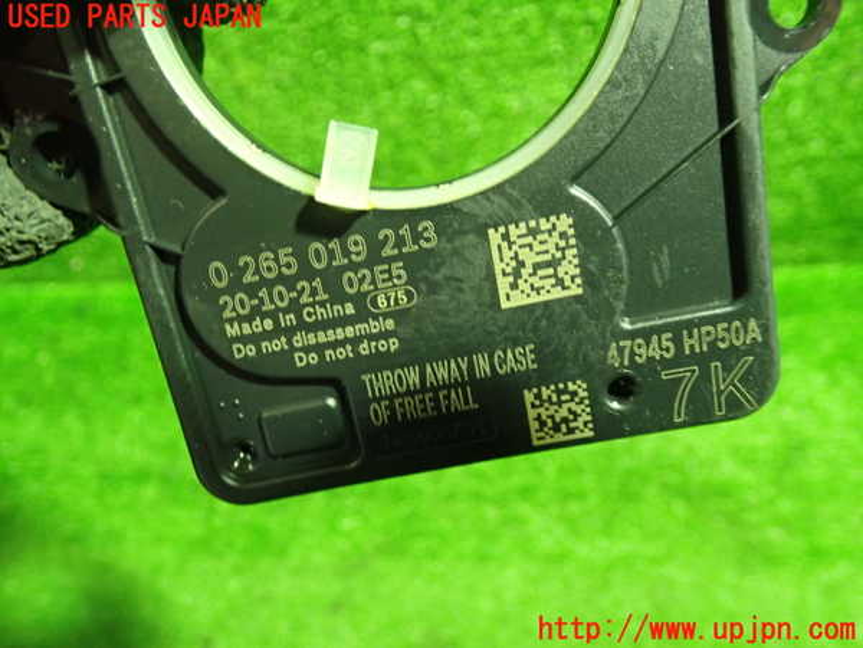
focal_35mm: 30
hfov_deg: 60.0
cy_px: 324
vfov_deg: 46.8
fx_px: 748
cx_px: 432
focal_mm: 5.4
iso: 800
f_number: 2.3
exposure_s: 1/30
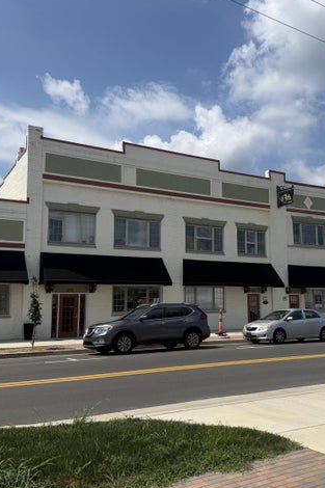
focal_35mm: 34
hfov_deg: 38.6
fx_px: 461
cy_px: 242
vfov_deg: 55.8
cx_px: 201
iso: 80
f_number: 1.78
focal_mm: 6.76
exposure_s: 1/8130
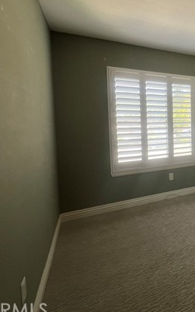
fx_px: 187
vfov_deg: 79.2
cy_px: 135
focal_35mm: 22
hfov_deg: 44.6
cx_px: 205
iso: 50
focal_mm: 1.57
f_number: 1.8
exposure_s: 1/99
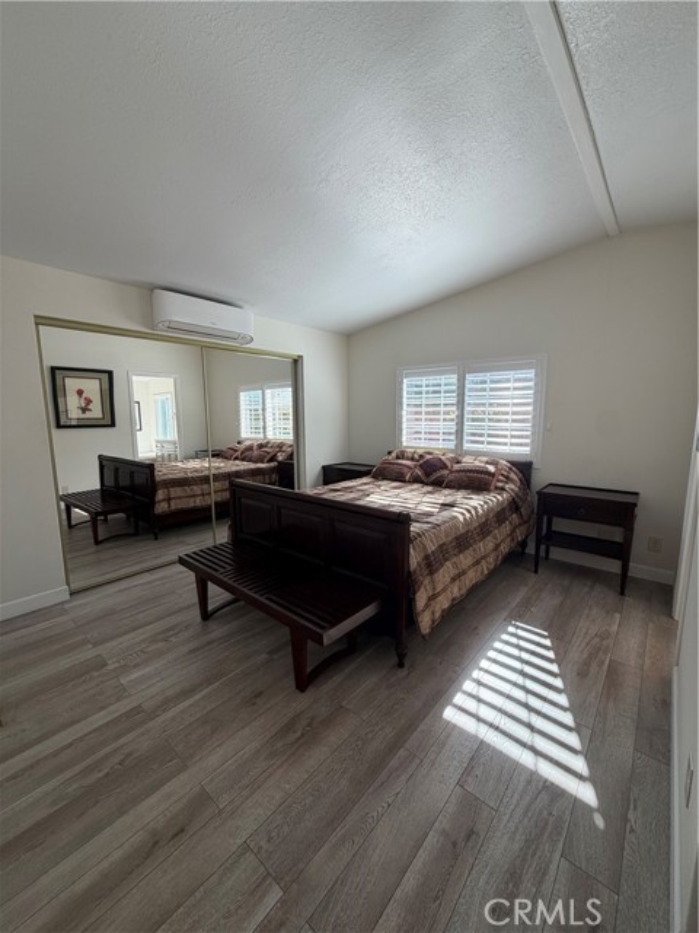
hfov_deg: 85.7
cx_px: 350
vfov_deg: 102.1
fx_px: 377
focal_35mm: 14
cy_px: 466
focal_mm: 2.22
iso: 50
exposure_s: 1/130
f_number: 2.2
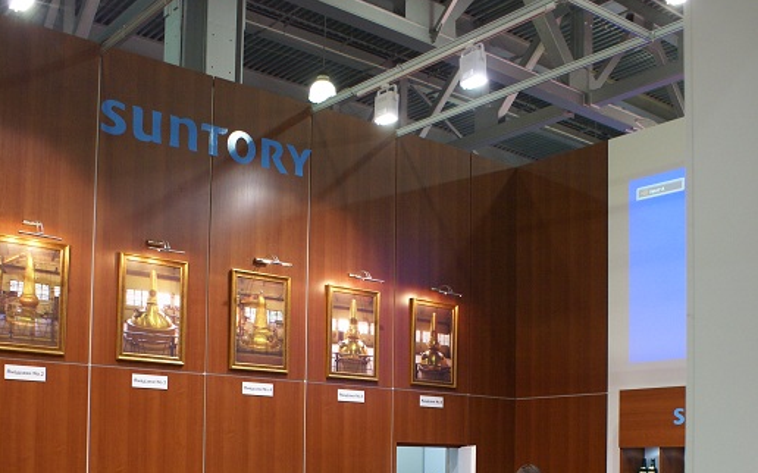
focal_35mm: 46
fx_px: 950
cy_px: 461
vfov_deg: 26.6
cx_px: 378
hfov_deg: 43.5
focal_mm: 20
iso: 250
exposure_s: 1/30
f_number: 4
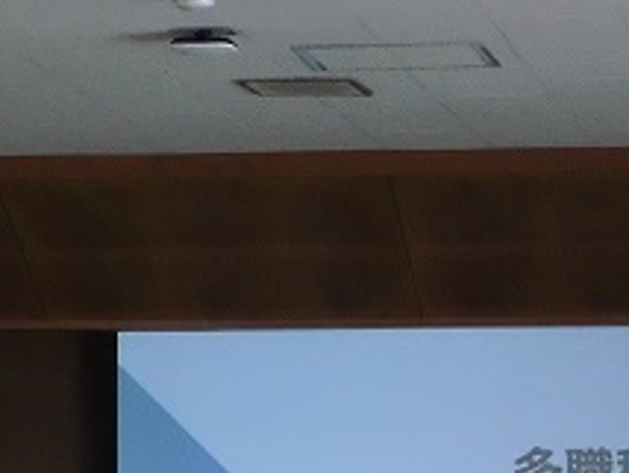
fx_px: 5476
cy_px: 632
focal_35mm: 301
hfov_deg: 6.6
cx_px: 156
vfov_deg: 4.9
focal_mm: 20.1
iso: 400
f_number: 6
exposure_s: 1/50
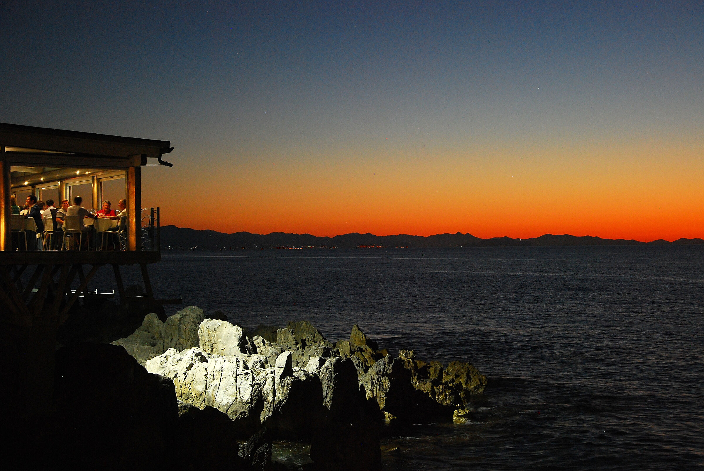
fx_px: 1234
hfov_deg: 31.9
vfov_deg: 21.6
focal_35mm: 63
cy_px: 236
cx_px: 352
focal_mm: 42
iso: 800
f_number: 4.8
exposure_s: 1/4
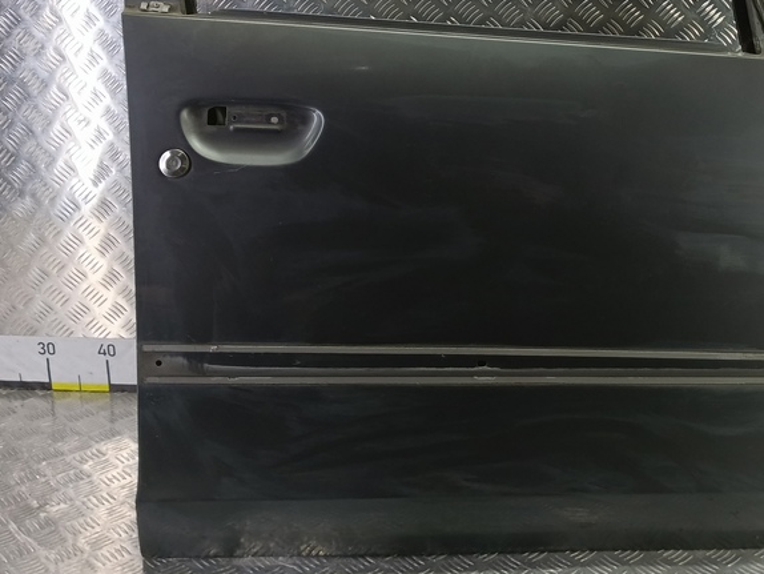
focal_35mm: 41
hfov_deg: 44.8
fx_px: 905
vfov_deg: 34.1
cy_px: 119
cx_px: 532
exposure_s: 1/50
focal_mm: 4.11
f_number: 1.6
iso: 153
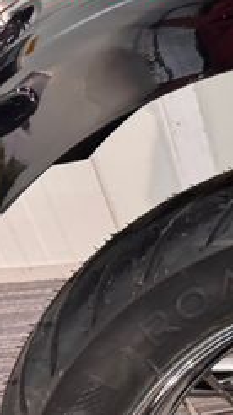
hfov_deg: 13.8
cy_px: 332
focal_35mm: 68
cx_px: 520
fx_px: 748
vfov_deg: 30.3
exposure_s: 1/33
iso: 640
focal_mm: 6.76
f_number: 1.78
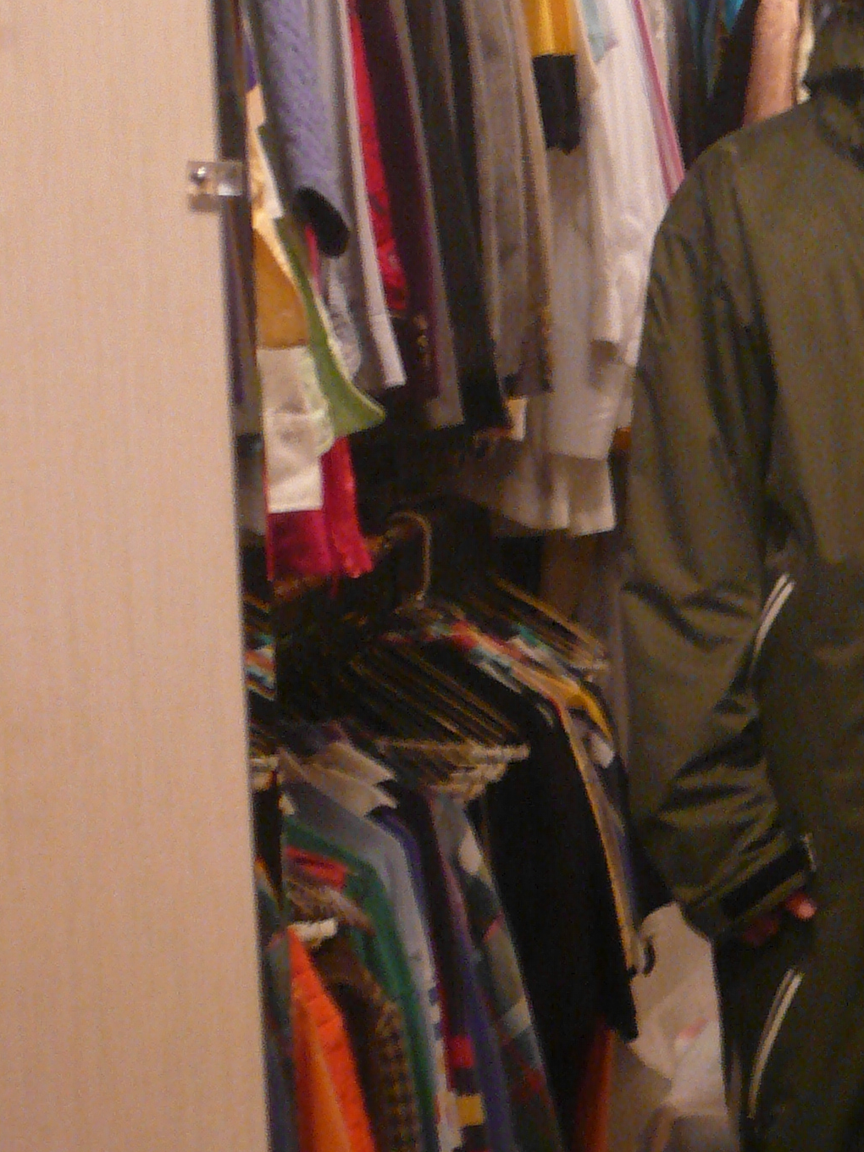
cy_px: 836
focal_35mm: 122
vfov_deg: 16.1
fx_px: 4060
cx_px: 966
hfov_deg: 11.9
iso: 200
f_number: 3.8
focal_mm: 8.8
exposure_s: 1/8
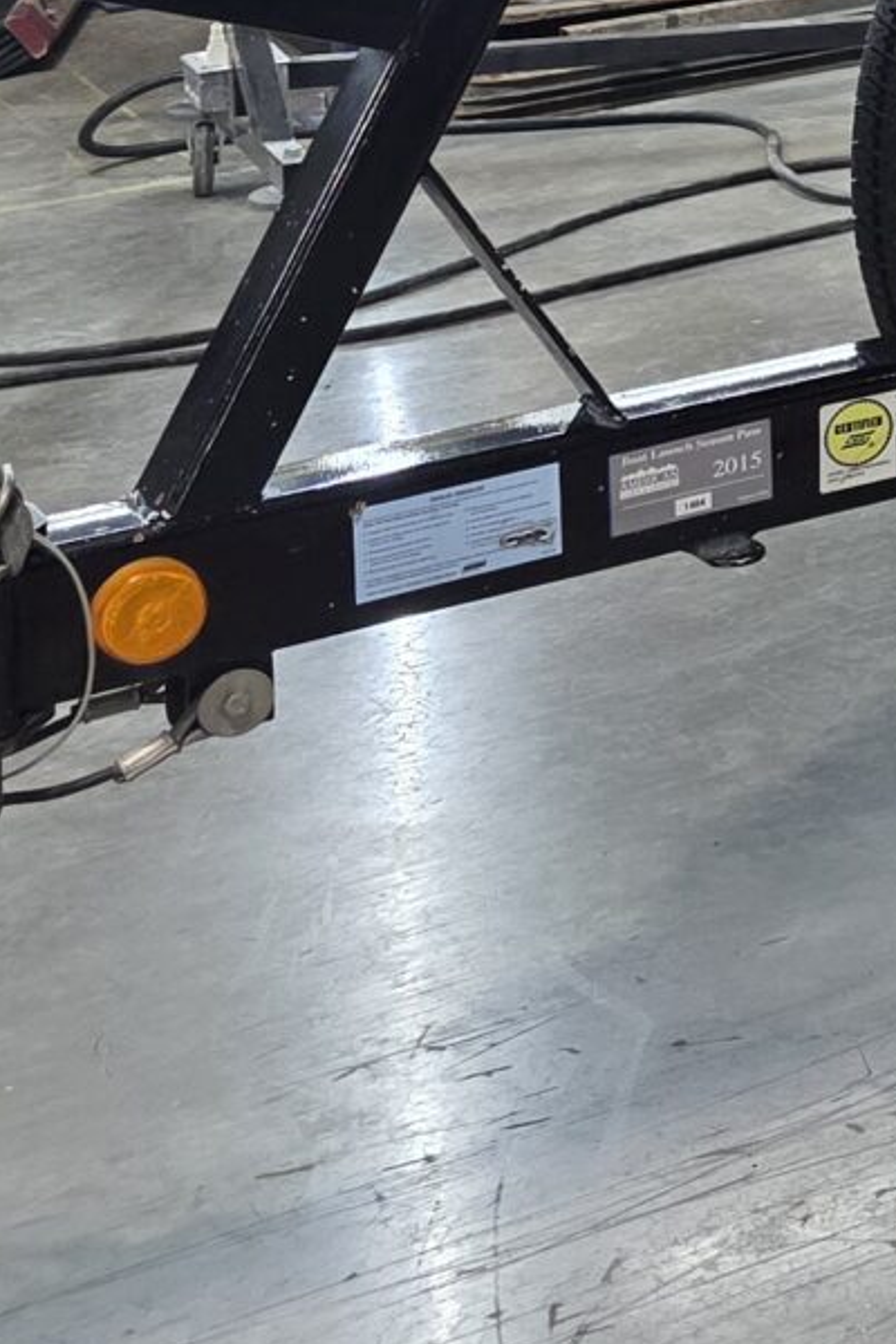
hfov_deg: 10.5
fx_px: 3808
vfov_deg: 18.4
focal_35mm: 102
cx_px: 2471
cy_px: -491
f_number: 1.7
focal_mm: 6.3
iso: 200
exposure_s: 1/120
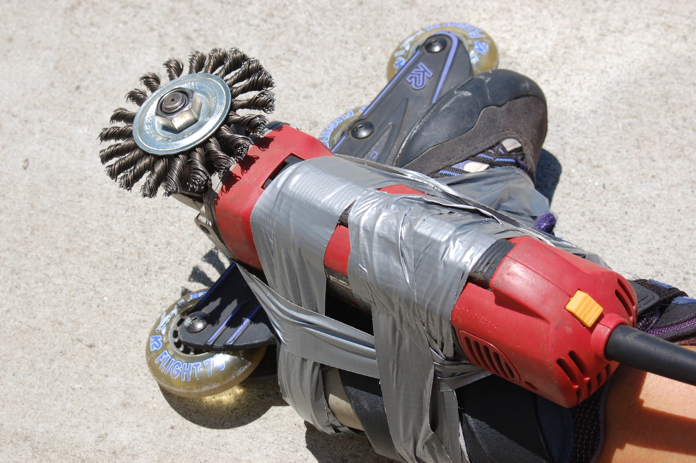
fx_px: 1449
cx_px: 348
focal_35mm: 75
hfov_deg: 27.0
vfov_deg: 18.1
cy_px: 232
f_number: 10
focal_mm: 50
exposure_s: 1/400
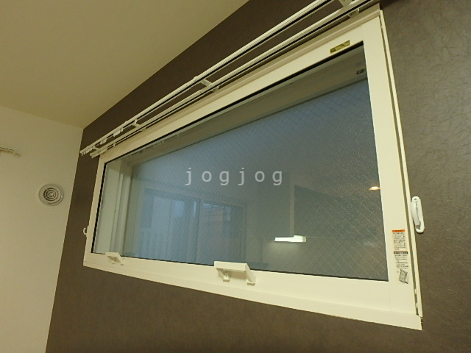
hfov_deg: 79.0
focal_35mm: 21
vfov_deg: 63.4
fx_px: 286
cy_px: 176
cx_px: 236
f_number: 3.5
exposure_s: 1/30
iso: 320
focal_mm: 3.7
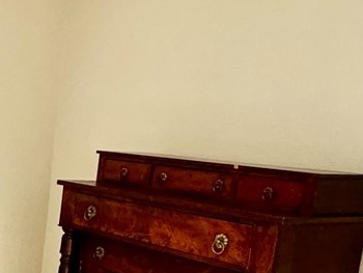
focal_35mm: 64
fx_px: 672
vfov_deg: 22.3
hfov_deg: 26.5
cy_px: 254
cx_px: -84
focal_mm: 2.22
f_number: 2.2
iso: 250
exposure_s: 1/99
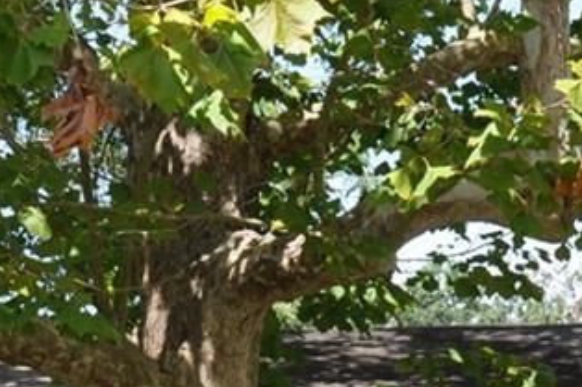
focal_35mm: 115
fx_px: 1851
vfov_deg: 11.6
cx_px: 261
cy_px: 504
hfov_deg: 17.9
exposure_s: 1/200
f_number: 7.1
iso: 200
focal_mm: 15
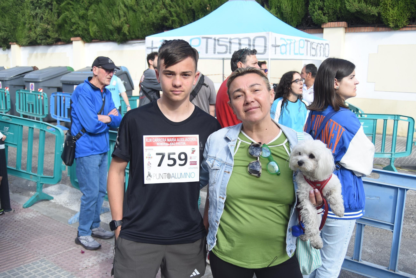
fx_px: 393
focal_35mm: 34
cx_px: 208
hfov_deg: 55.8
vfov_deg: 38.9
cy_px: 139
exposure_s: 1/200
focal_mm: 34
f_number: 6.3
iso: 100
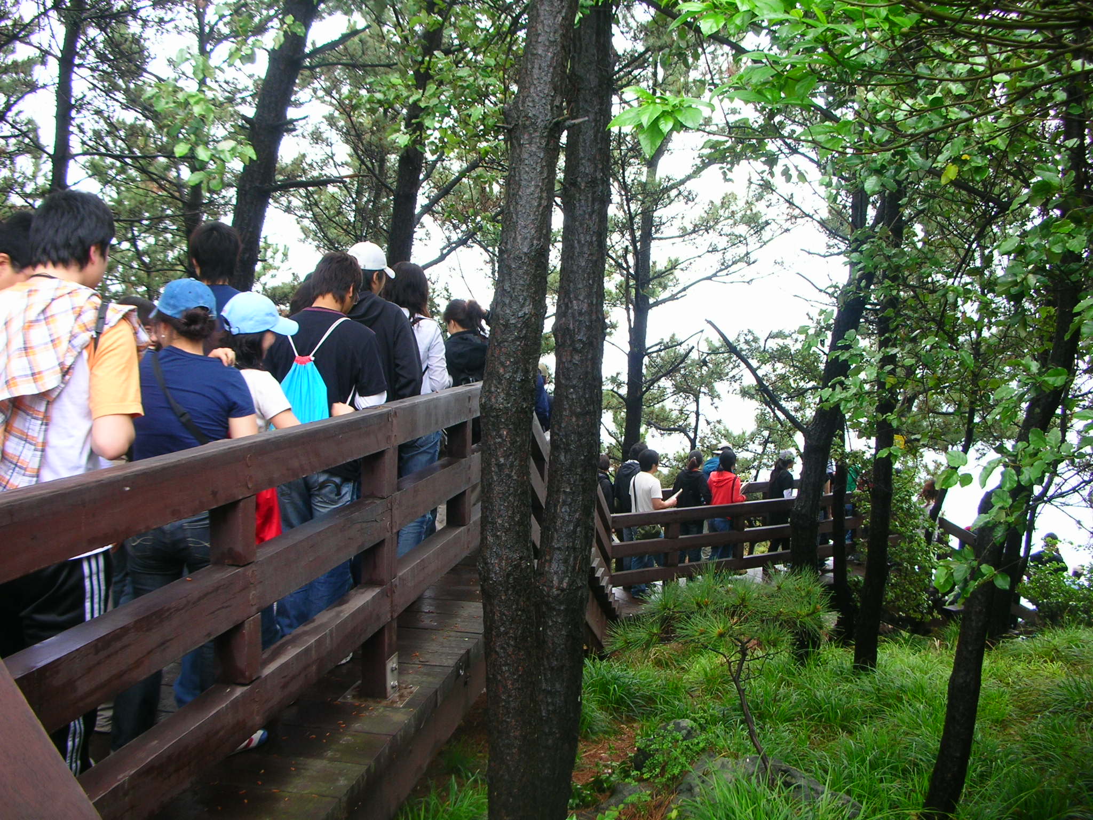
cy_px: 410
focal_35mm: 35
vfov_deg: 40.7
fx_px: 1105
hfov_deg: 52.6
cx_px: 546
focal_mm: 5.8
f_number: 3
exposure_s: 1/51.8
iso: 50
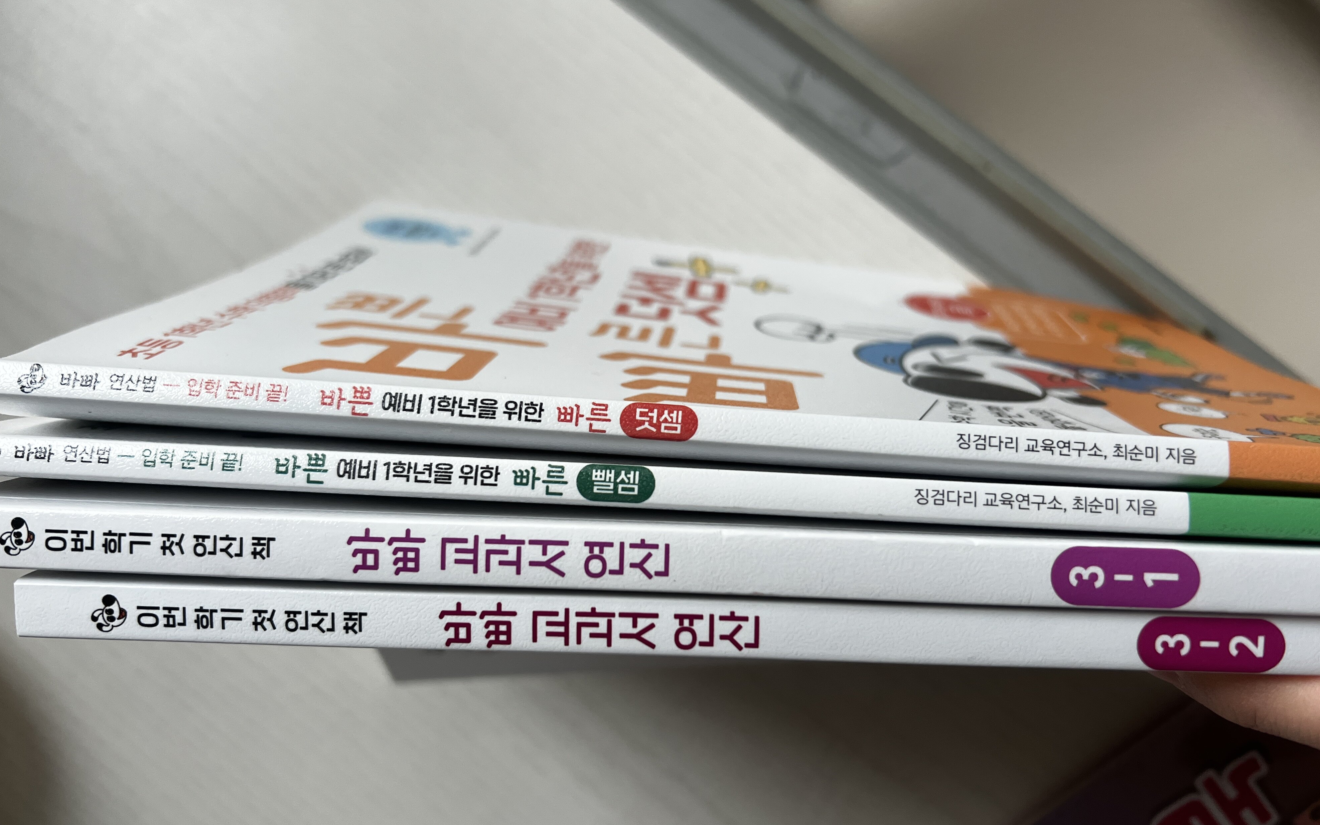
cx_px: 667
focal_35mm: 28
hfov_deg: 66.5
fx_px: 1007
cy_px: 421
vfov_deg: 44.5
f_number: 1.5
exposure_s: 1/121
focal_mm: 5.7
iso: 125
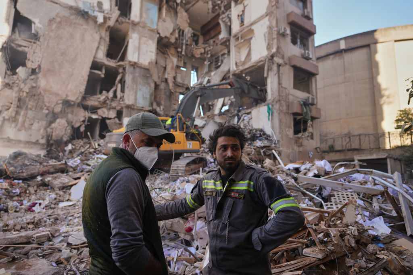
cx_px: 206
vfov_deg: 55.1
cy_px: 138
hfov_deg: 76.1
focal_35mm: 23
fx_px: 264
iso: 100
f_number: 2.8
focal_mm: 23
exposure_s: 1/250
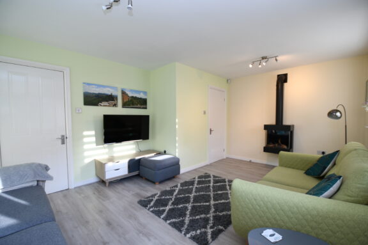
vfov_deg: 77.2
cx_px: 184
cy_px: 122
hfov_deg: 100.4
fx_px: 153
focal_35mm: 15
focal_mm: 10
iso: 100
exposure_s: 1/30
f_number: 3.5
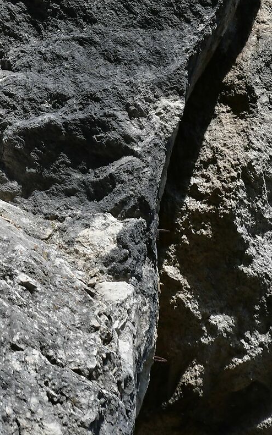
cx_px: -89
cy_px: -163
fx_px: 13766
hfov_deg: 1.1
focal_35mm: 1160
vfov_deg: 1.8
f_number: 8
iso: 400
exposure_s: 1/800
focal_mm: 250
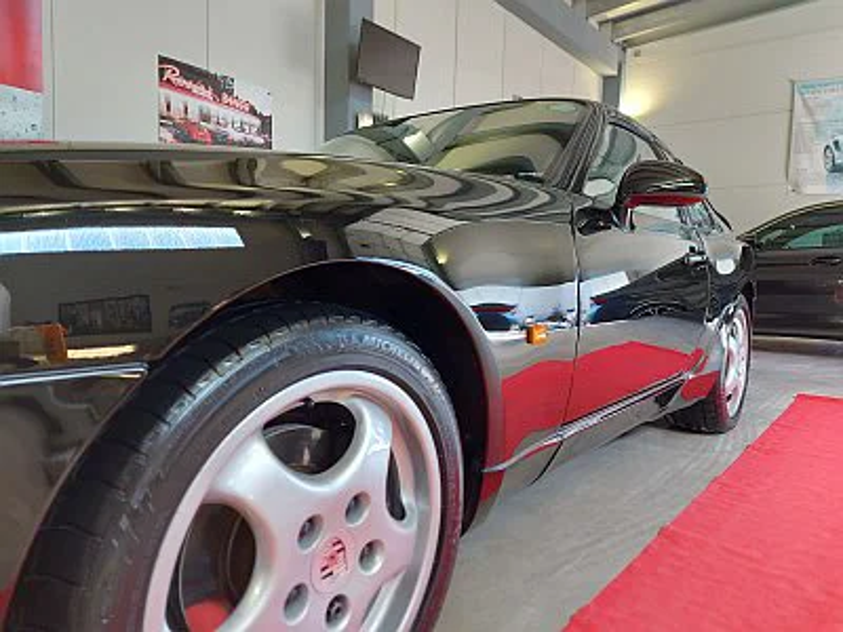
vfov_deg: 56.8
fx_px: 584
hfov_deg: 71.6
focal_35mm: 24
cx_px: 422
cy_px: 316
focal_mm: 5.23
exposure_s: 1/50
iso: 80
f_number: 1.8
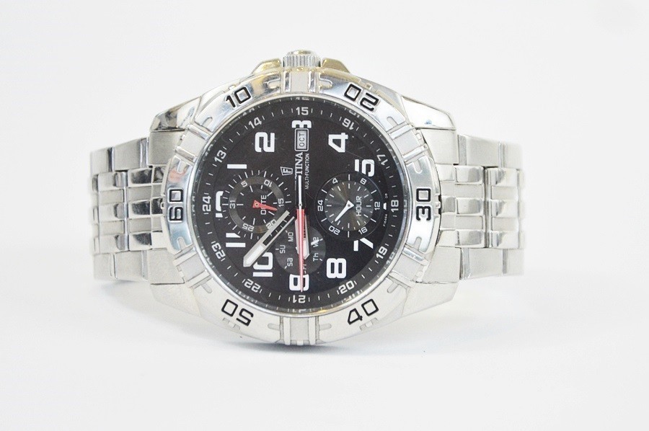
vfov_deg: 10.7
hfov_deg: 16.1
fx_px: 2296
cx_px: 324
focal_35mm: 128
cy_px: 216
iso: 1600
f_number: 5.6
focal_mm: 85
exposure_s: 1/200
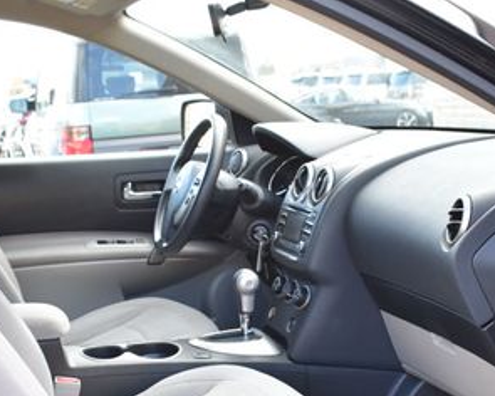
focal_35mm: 61
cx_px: 299
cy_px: 327
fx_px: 894
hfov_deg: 30.9
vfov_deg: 24.5
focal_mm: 20
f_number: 5.6
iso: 640
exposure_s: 1/125
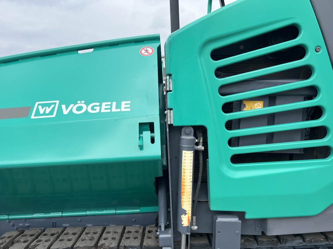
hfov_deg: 67.3
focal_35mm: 26
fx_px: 250
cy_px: 124
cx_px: 166
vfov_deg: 53.1
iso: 50
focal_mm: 5.7
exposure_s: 1/1488
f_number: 1.5
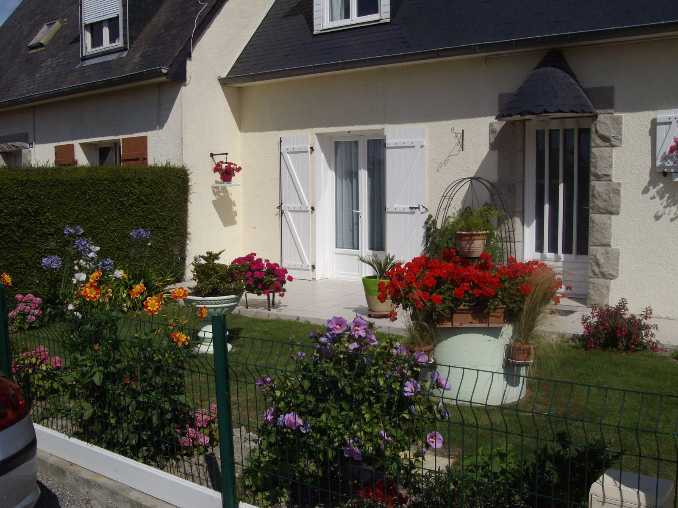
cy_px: 254
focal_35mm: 36
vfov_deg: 39.7
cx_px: 339
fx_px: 705
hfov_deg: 51.4
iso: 80
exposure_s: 1/1600
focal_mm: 6
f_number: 4.8
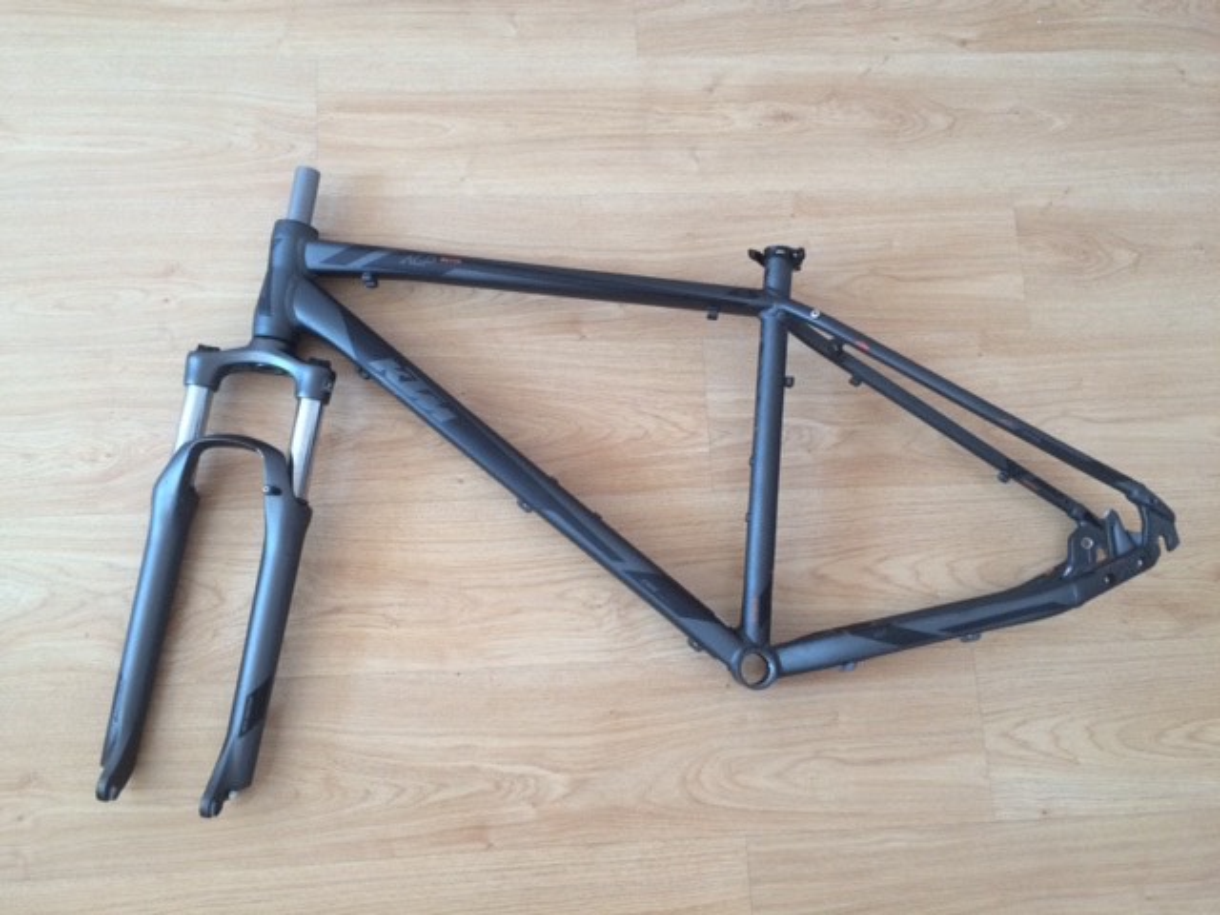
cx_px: 610
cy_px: 458
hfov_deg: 61.7
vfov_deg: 48.2
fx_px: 1022
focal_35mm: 29
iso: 50
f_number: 2.2
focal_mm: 4.15
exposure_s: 1/30
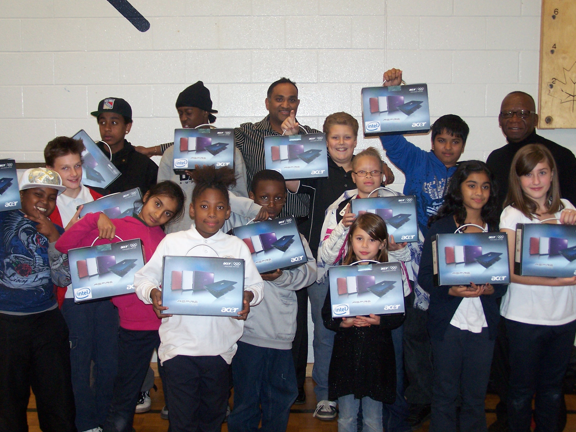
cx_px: 286
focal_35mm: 52
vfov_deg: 28.0
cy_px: 219
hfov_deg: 36.8
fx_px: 865
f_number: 3
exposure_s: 1/60
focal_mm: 8.5
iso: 140
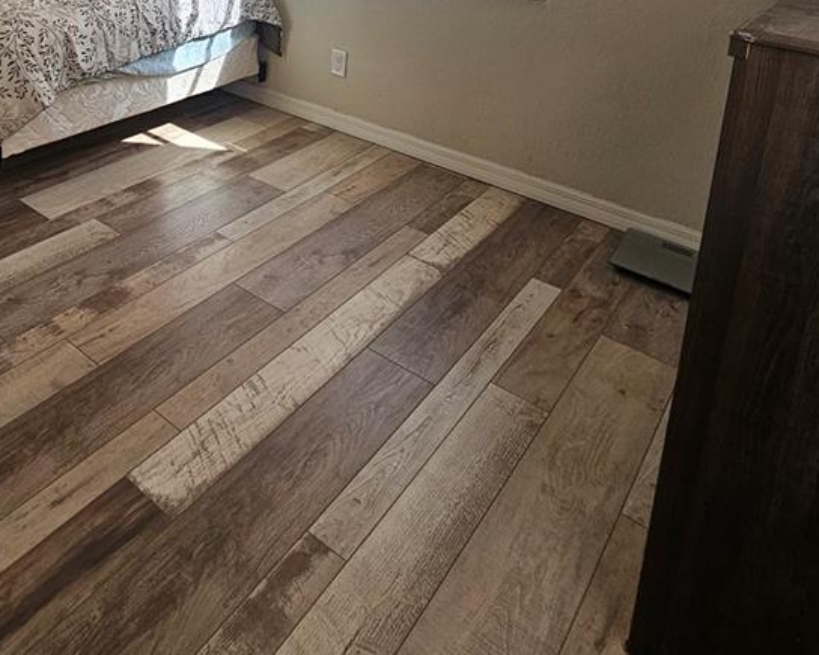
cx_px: 200
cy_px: -20
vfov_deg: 43.2
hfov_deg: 58.8
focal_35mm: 28
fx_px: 679
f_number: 2.2
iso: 80
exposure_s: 1/120
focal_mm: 2.2
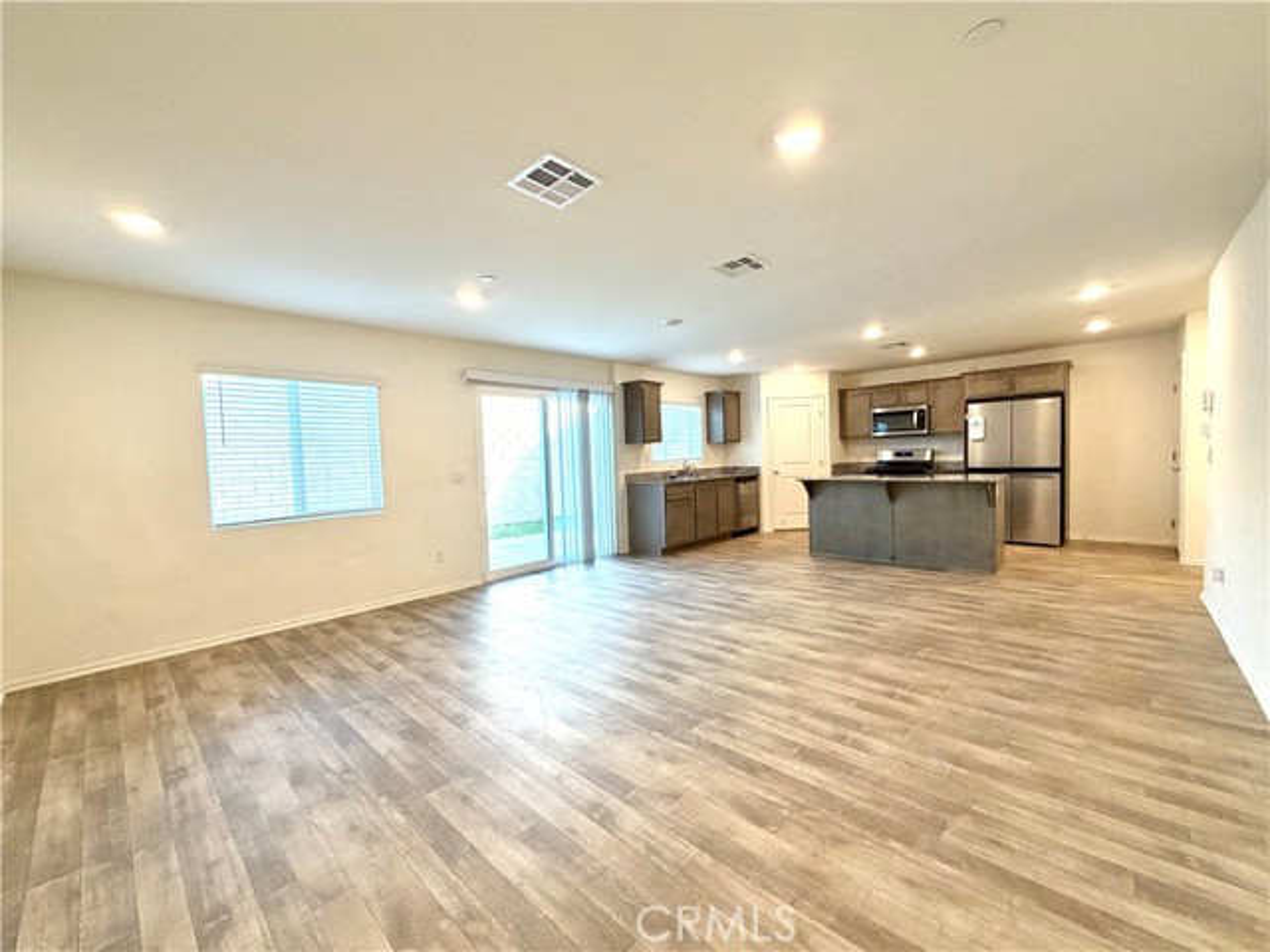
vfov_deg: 85.7
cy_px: 476
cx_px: 635
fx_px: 514
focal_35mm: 14
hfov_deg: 102.1
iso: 250
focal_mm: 2.22
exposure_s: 1/120
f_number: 2.2
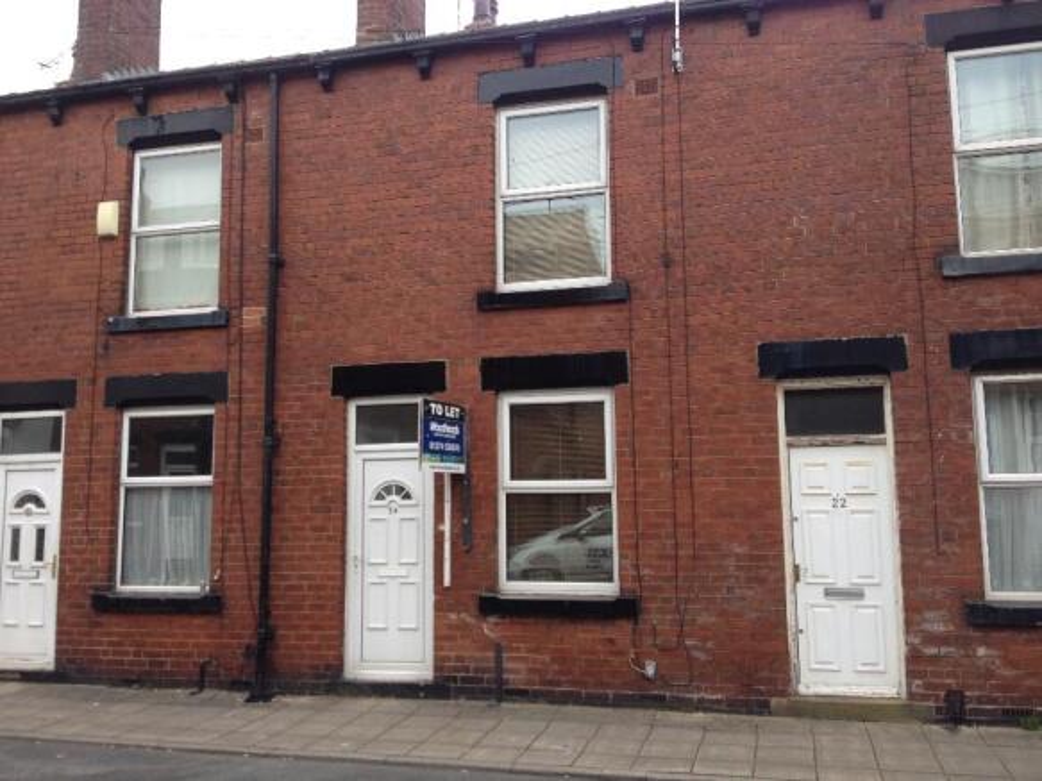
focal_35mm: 35
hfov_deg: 52.6
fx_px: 1053
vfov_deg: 40.7
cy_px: 390
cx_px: 521
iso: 50
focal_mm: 4.28
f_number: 2.4
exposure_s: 1/120
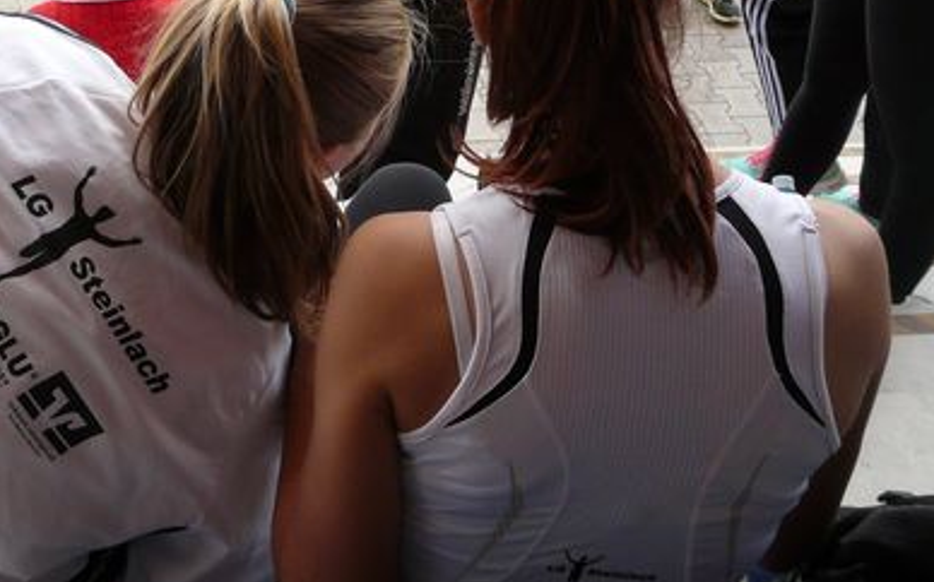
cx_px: 224
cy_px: 120
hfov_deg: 39.9
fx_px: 1247
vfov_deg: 25.9
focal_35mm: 49
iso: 200
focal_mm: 4.6
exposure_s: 1/500
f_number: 2.8
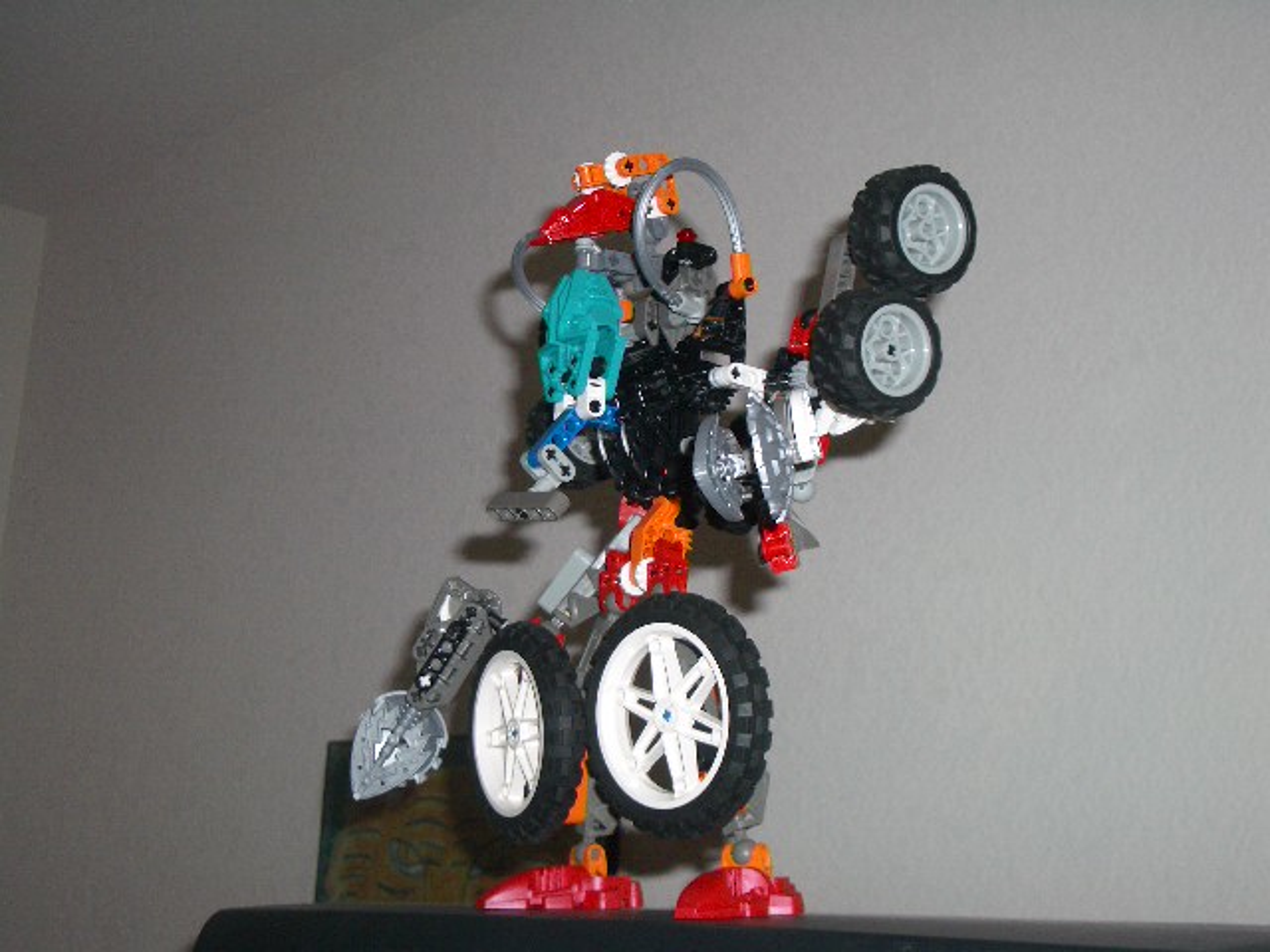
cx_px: 635
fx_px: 1798
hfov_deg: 38.9
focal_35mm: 49
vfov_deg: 29.7
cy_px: 476
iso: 100
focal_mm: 8.2
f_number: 3.1
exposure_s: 1/60
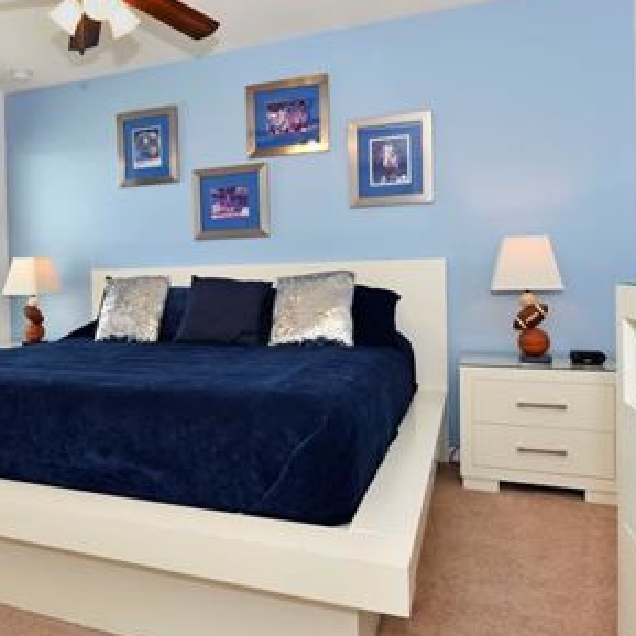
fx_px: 603
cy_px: 282
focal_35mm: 29
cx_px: 175
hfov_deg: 53.6
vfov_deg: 55.5
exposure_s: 1/125
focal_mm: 14
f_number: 5.6
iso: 640
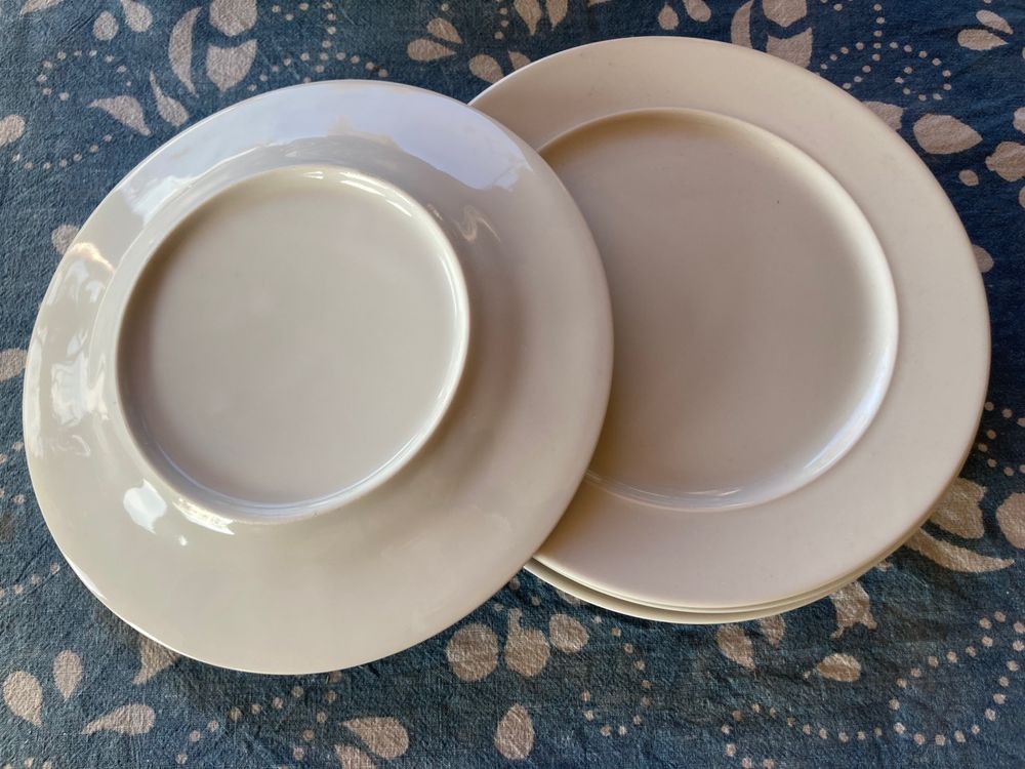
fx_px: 829
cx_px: 512
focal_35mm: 28
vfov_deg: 49.7
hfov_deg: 63.4
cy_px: 384
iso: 25
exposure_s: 1/121
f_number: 1.8
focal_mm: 3.99
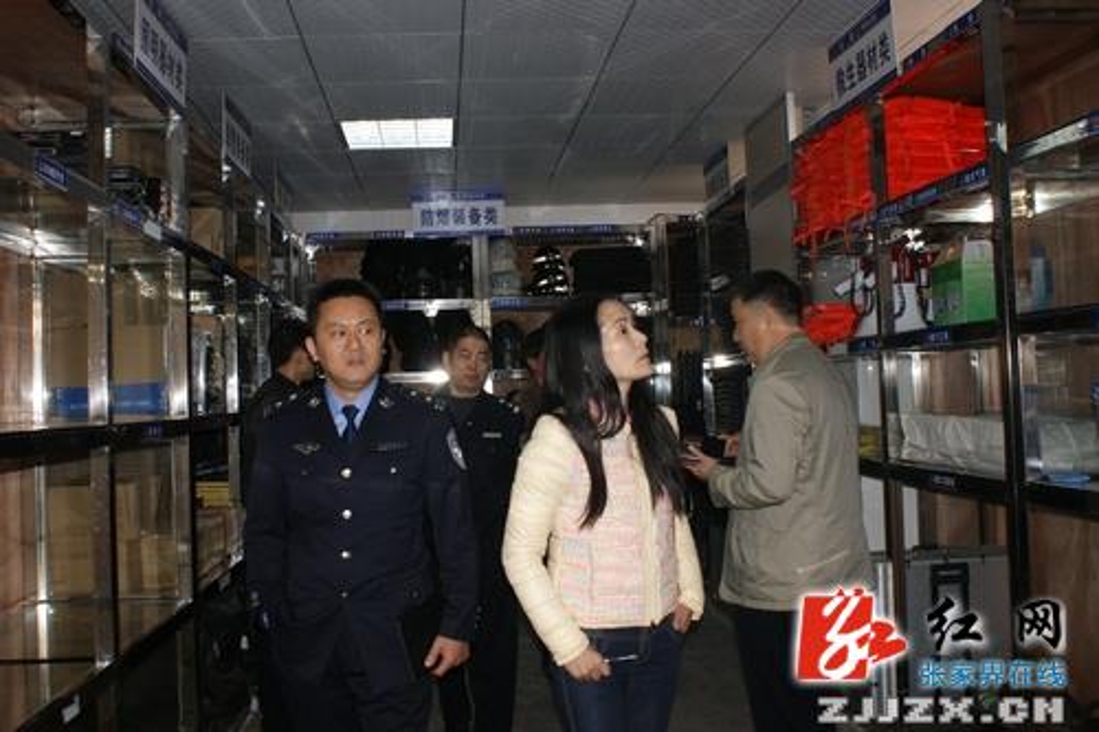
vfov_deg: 39.9
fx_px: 1007
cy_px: 366
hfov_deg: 57.2
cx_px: 550
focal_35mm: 33
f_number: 5.6
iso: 400
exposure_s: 1/60
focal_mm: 22
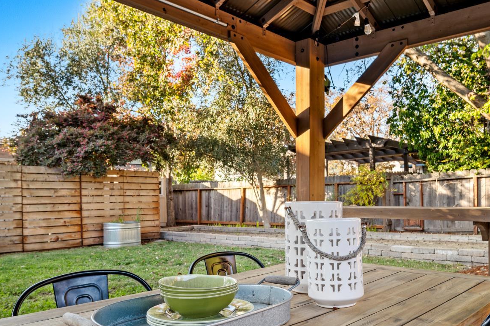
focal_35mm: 31
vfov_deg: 42.3
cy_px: 205
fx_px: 417
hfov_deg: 60.4
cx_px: 294
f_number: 9
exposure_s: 1/8
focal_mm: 23.5
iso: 250
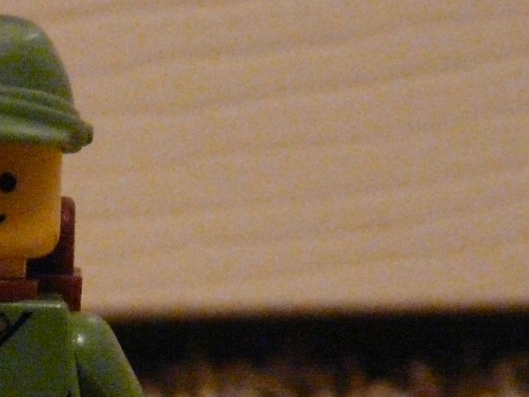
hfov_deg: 17.7
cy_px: 351
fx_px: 1635
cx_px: -58
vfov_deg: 13.7
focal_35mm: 107
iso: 800
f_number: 2.8
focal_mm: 5.6
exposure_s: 1/15
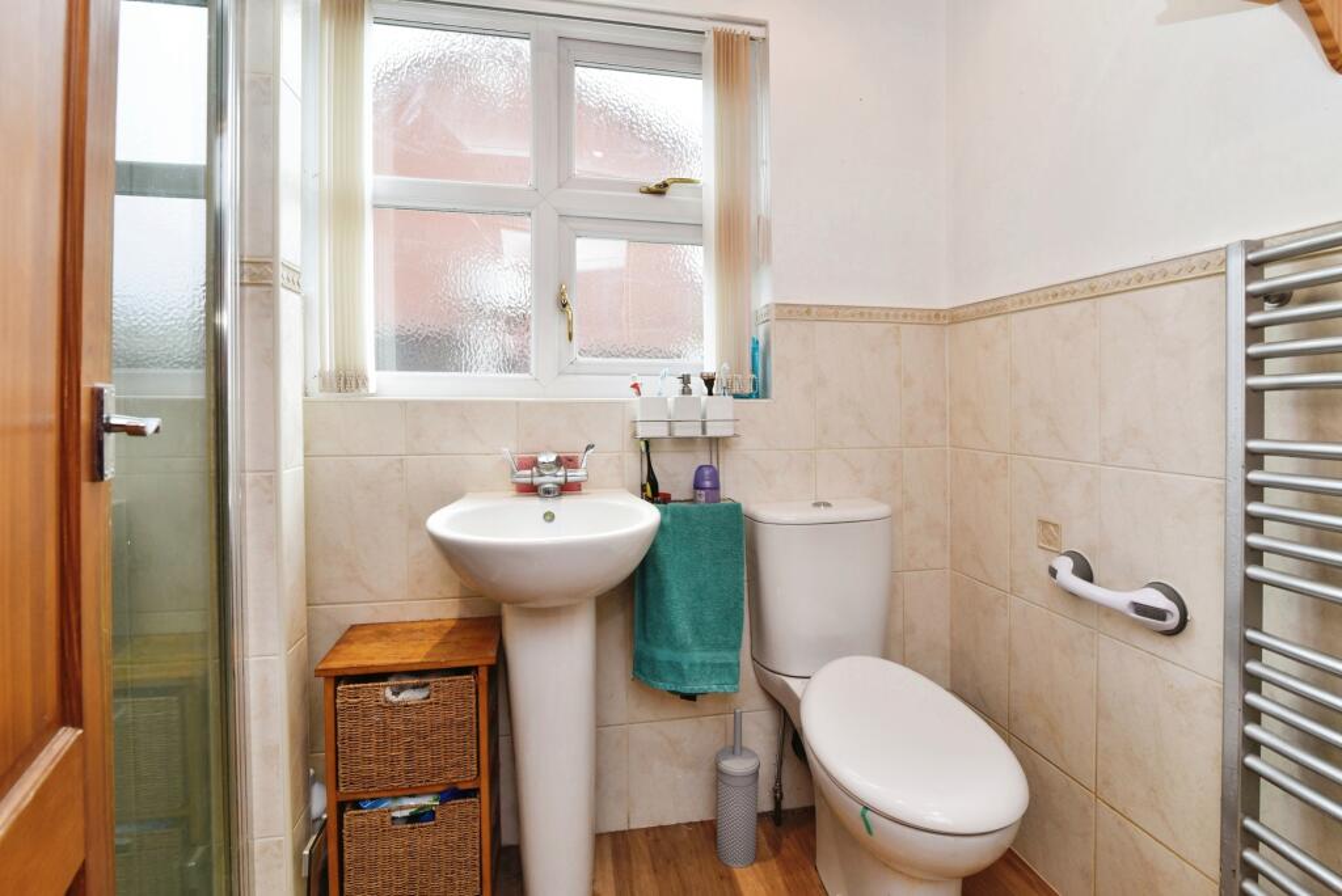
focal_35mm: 16
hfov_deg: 96.7
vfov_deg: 73.8
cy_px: 448
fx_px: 597
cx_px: 671
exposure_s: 1/90
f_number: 4.8
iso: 400
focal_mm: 16
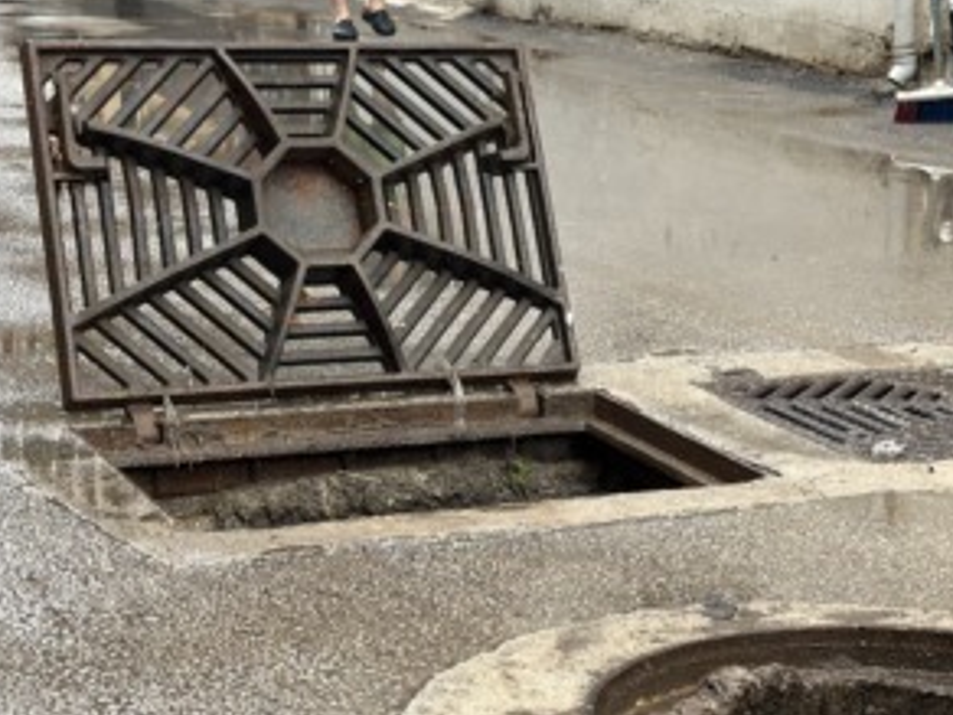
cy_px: 271
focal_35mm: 92
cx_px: 584
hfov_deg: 21.3
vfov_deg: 16.0
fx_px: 2533
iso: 80
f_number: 1.78
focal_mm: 6.86
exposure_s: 1/428
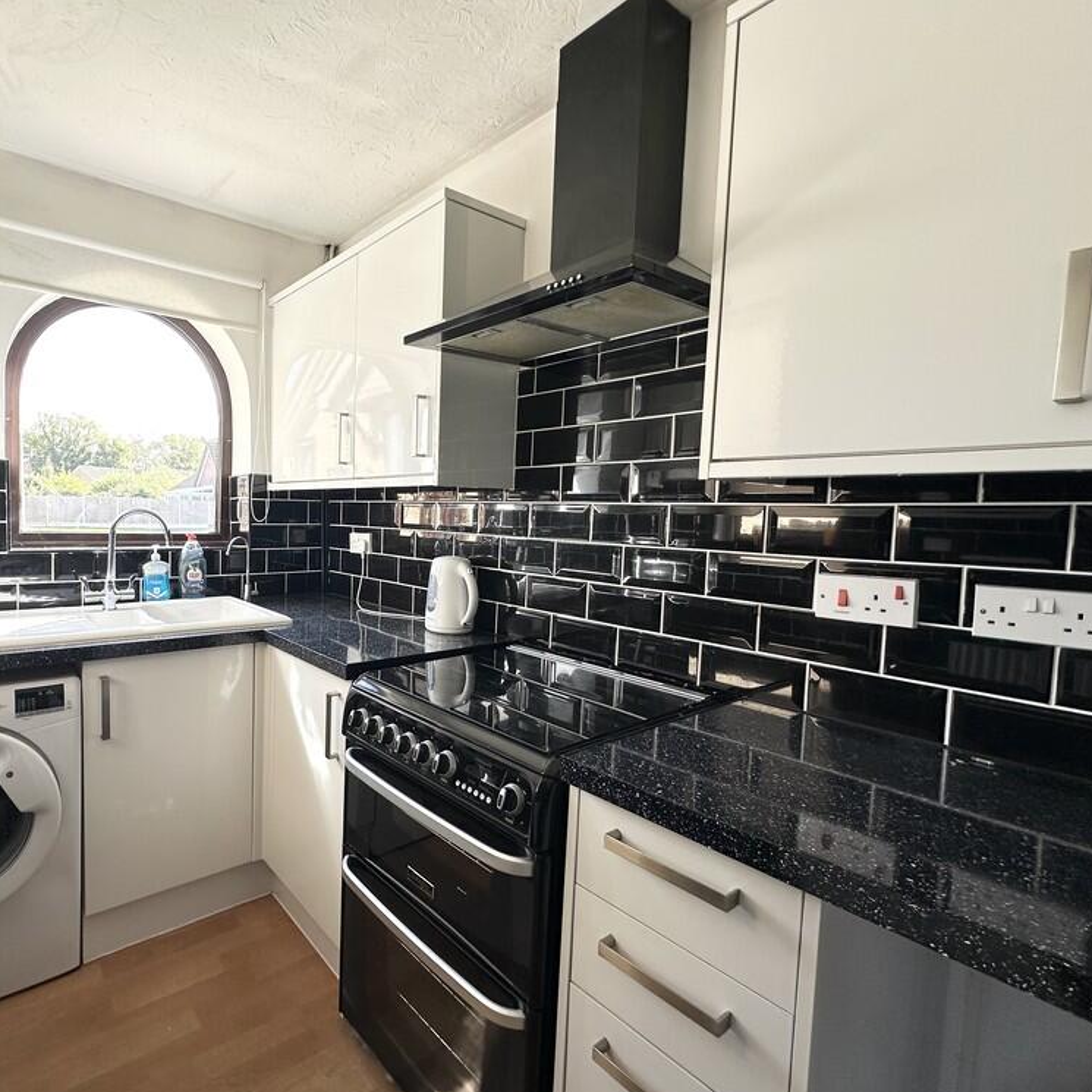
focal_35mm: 17
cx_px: 349
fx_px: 607
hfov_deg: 80.7
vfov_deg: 84.0
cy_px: 551
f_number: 2.2
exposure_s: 1/106
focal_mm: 2.22
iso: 40
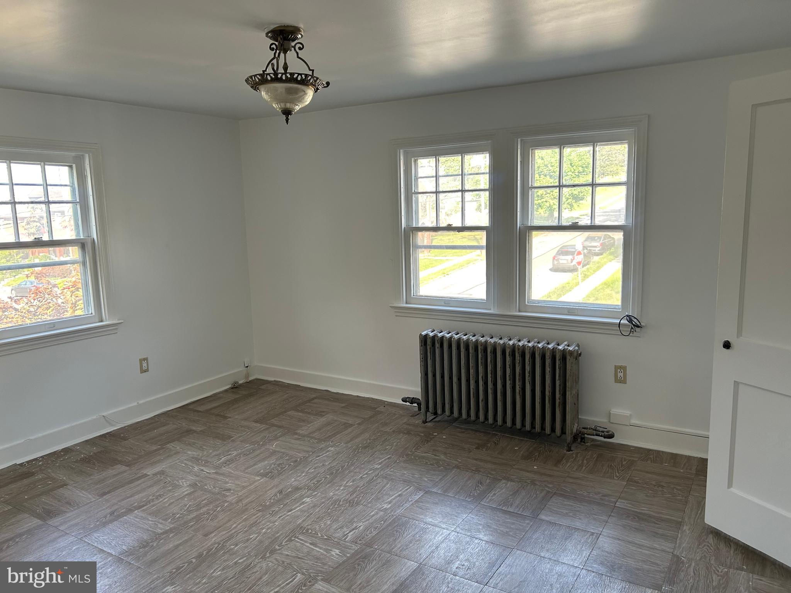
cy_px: 296
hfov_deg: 67.3
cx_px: 396
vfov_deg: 53.1
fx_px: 594
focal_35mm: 26
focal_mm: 5.7
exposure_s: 1/121
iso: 80
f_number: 1.5
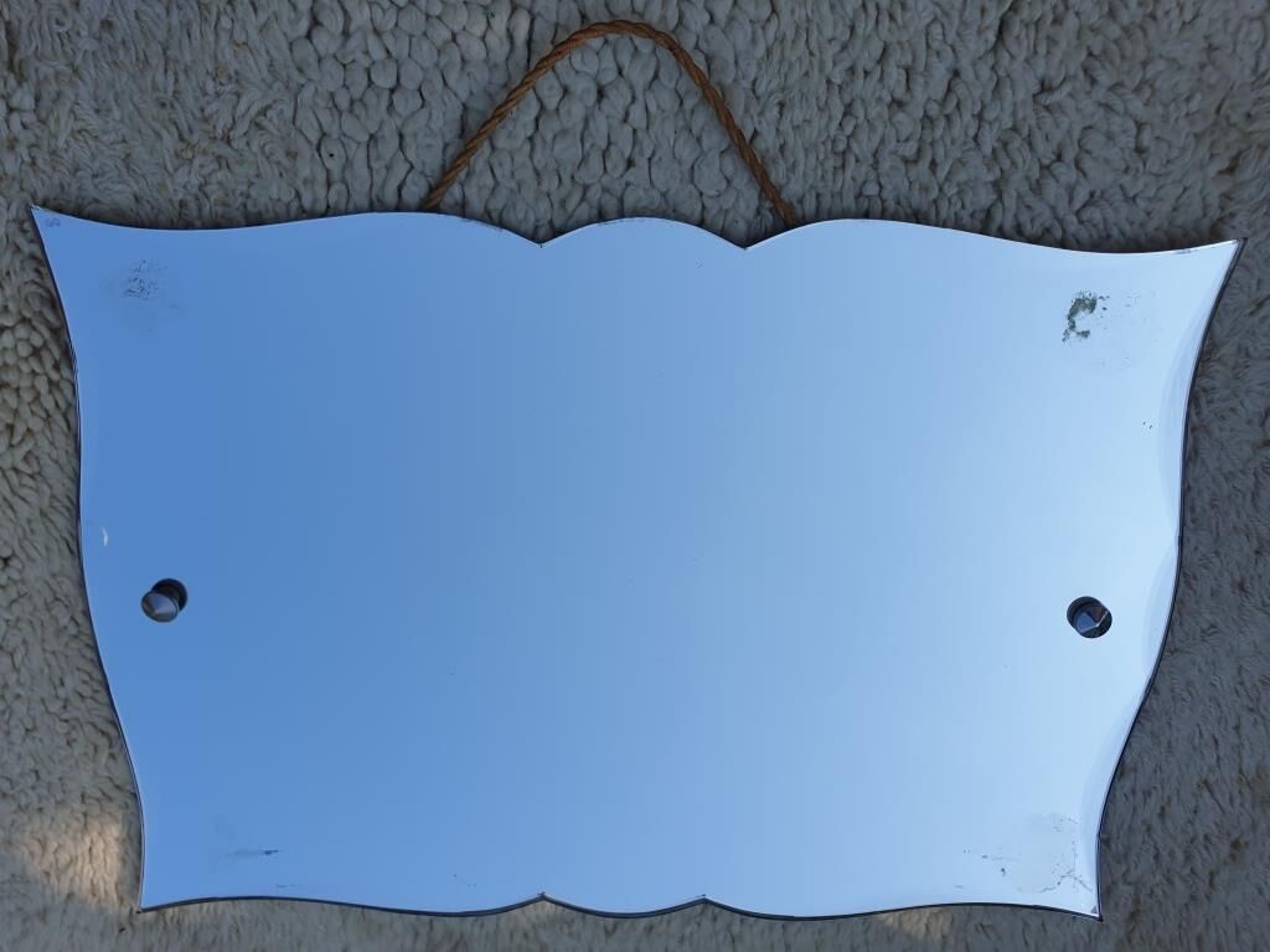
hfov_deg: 67.3
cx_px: 635
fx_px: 953
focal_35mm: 26
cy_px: 476
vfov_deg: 53.0
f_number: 2.4
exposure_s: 1/850
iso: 50
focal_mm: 4.3
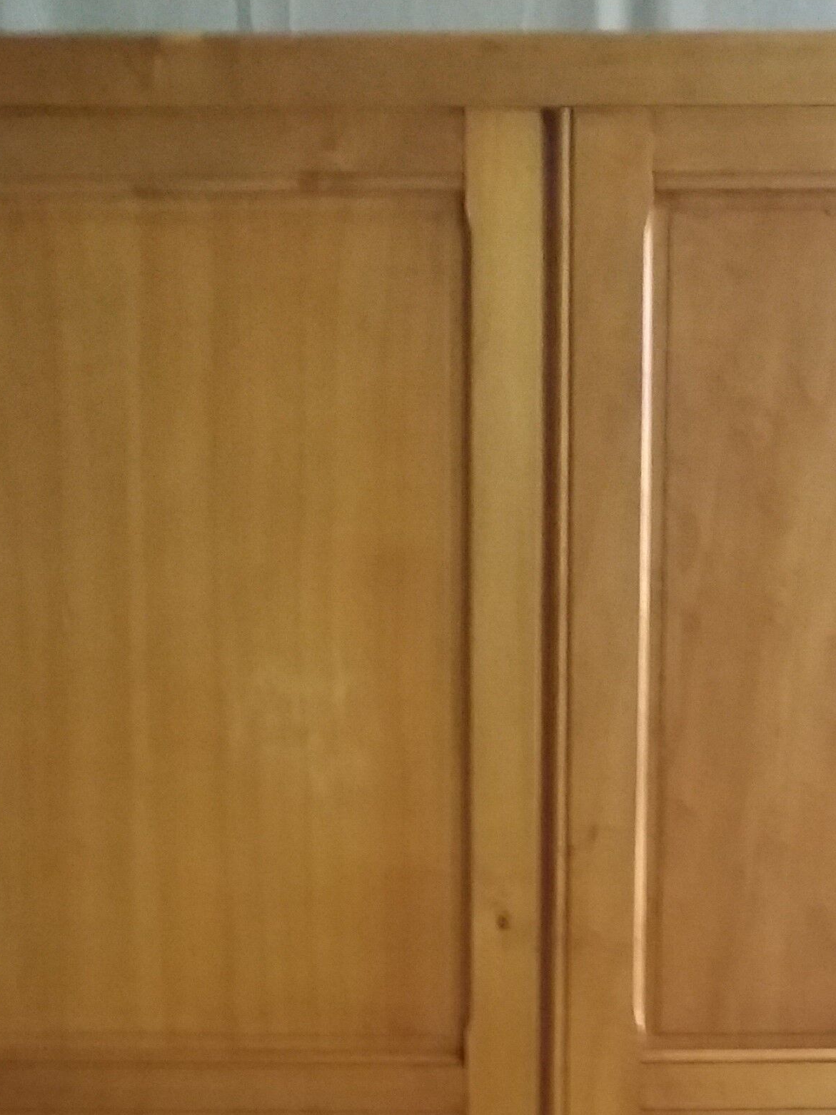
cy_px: 1402
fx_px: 2384
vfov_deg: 23.6
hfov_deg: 19.9
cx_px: 457
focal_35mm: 74
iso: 320
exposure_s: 1/17
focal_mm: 3.7
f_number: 1.9
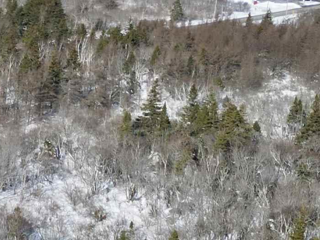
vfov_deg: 14.1
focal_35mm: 105
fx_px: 971
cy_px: 123
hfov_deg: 16.0
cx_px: -248
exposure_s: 1/4000
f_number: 1.7
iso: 140
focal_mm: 6.72
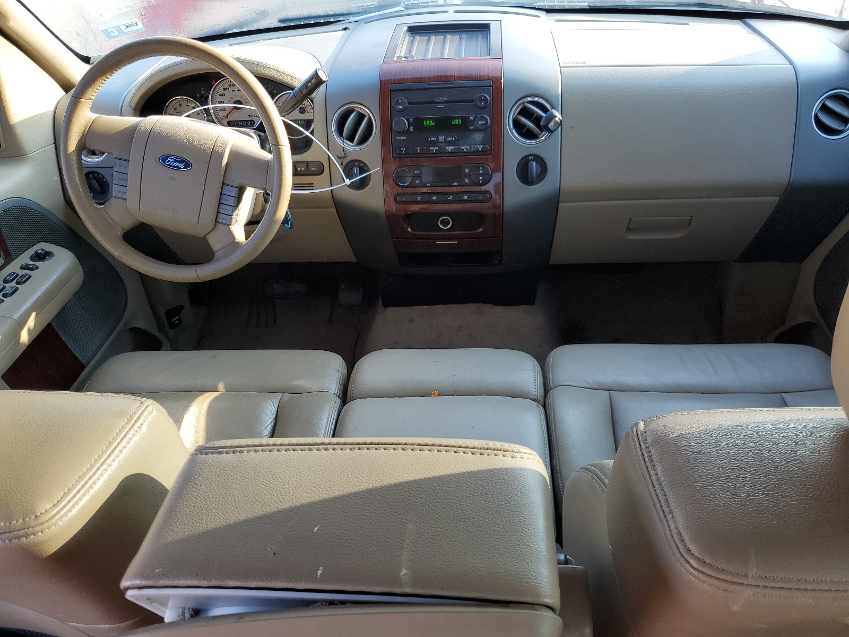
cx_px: 424
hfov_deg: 67.3
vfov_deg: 53.1
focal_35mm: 26
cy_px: 318
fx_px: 638
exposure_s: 1/133
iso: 50
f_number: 1.5
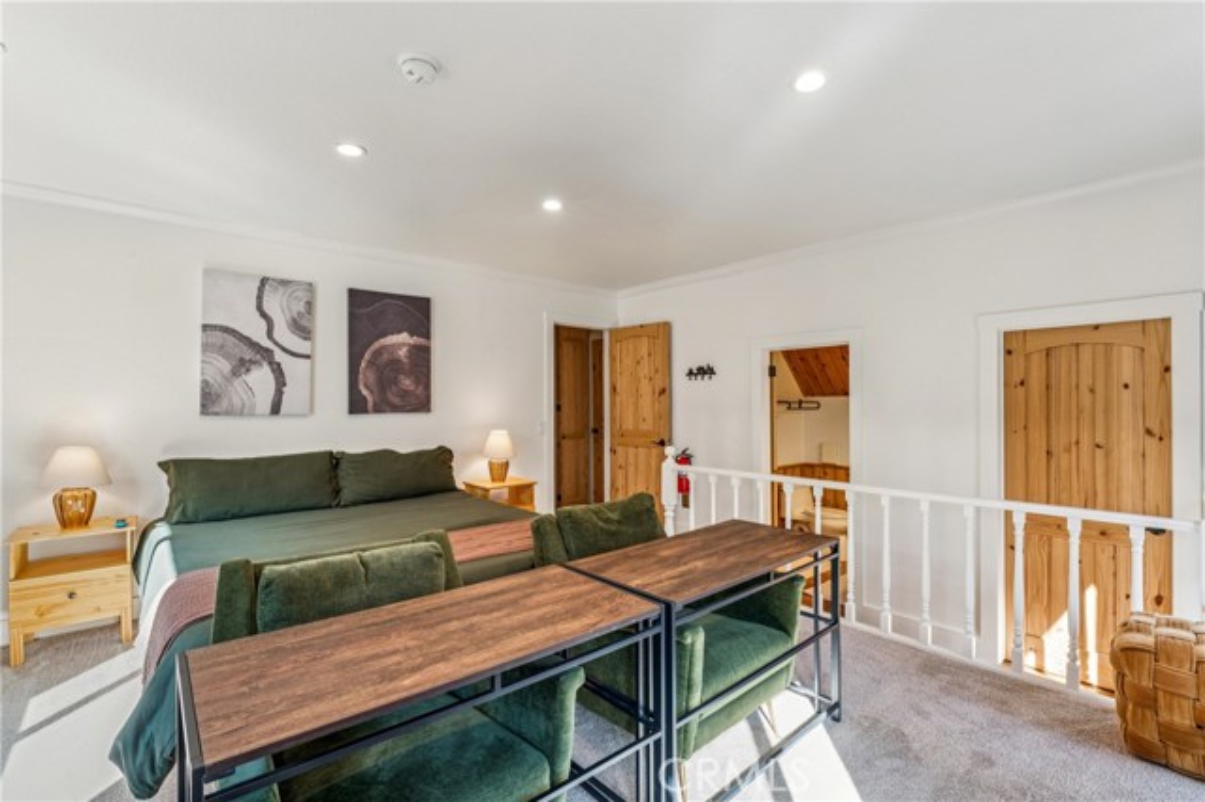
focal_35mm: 16
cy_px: 401
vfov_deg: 73.0
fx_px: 542
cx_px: 602
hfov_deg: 96.1
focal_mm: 16.2
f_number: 13
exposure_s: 1/2
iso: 100
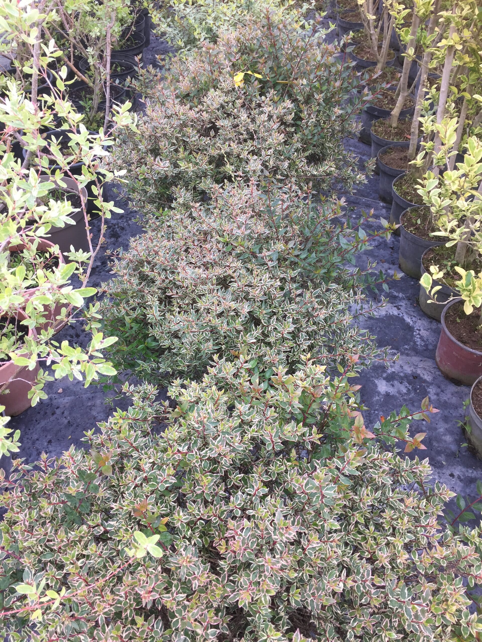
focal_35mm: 29
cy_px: 321
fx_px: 538
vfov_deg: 61.7
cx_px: 241
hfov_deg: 48.2
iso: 32
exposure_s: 1/100
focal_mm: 4.15
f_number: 2.2
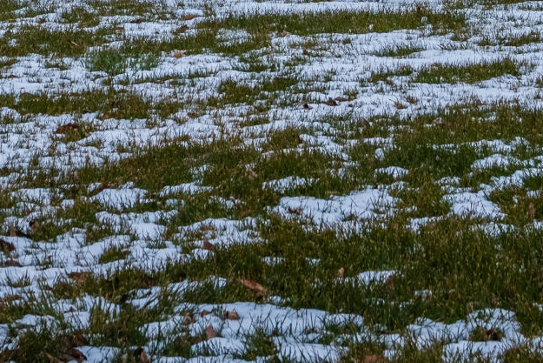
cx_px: 305
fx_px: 2172
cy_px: -431
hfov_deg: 14.2
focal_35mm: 144
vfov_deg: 8.8
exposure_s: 1/40
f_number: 8
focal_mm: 30
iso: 400
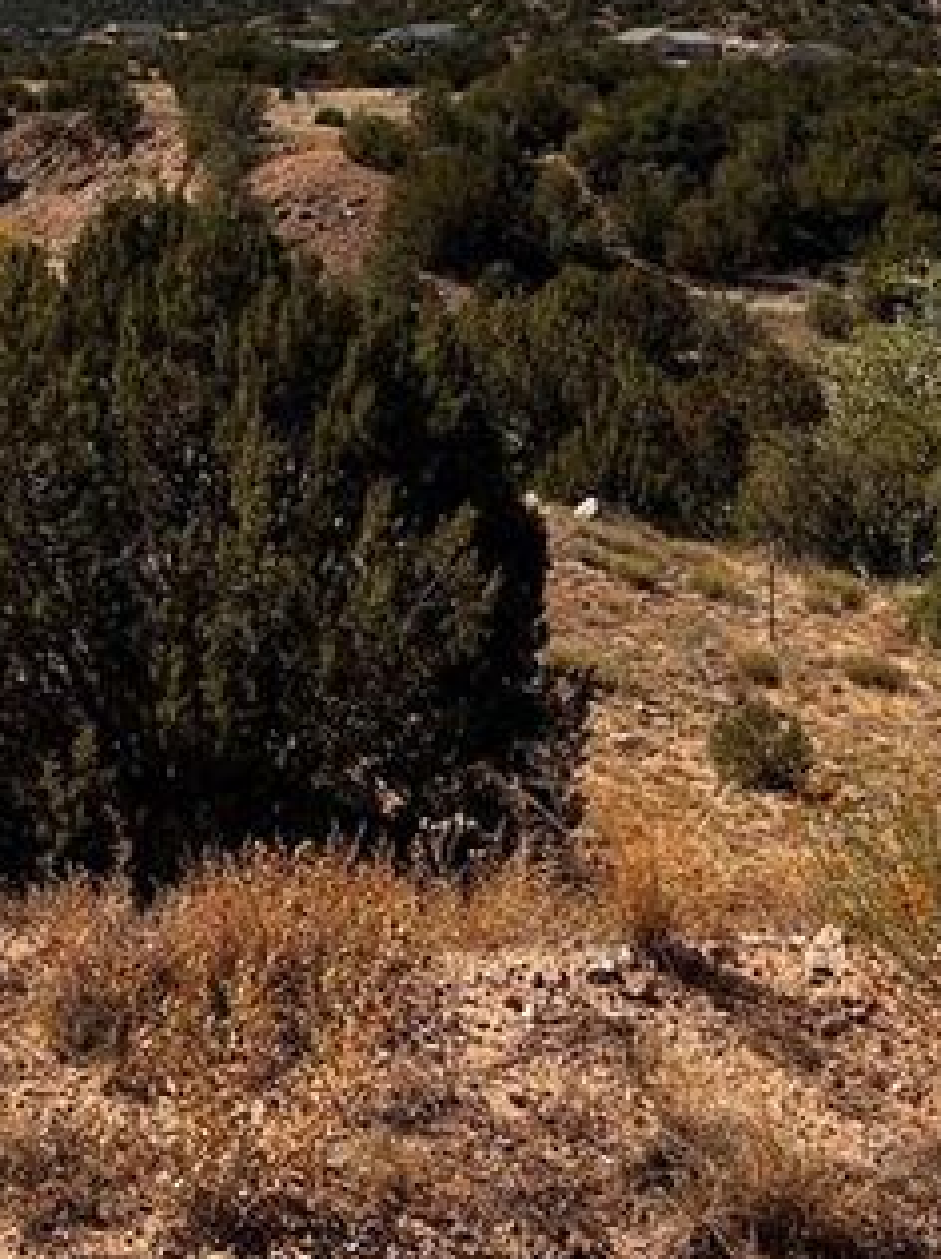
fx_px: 1999
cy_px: 84
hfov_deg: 25.8
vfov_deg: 32.9
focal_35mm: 55
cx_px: 128
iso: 50
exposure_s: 1/6211
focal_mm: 5.7
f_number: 1.5
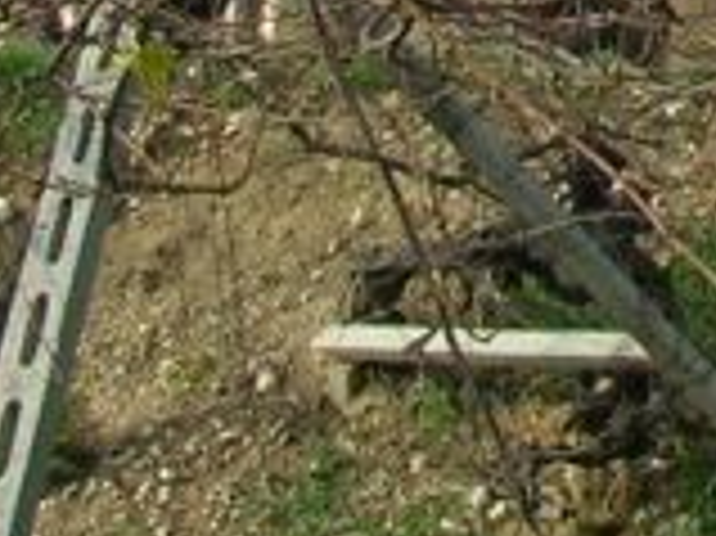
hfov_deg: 8.2
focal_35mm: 219
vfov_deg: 6.4
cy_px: -851
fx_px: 4526
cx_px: 1770
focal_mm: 5.7
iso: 50
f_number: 4.9
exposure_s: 1/160
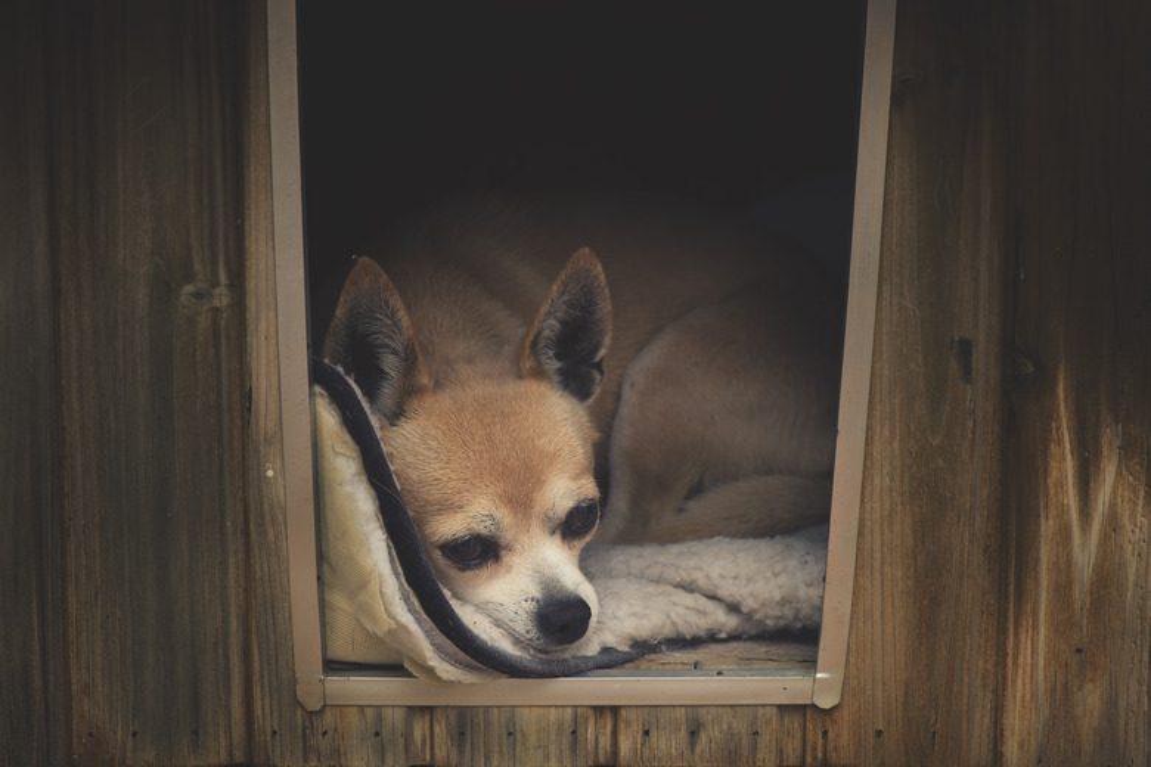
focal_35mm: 105
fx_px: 3357
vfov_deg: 13.0
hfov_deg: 19.5
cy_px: 384
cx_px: 576
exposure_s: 1/60
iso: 200
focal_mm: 105
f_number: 7.1
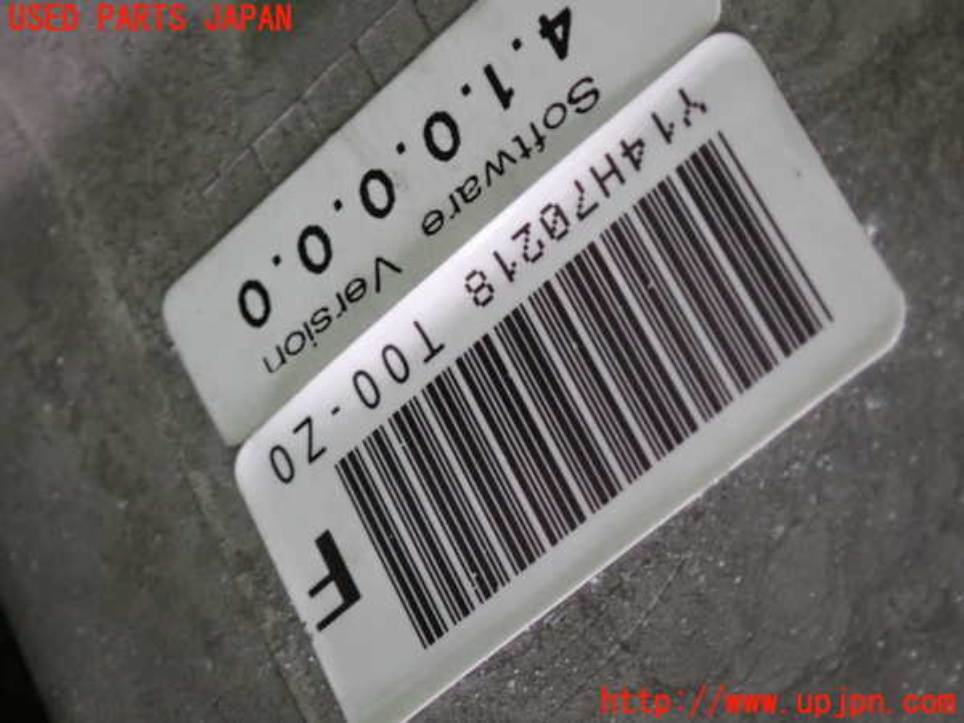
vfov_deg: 14.8
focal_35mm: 100
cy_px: 362
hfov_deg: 19.6
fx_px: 2785
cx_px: 482
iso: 800
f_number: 4.9
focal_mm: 18
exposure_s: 1/40
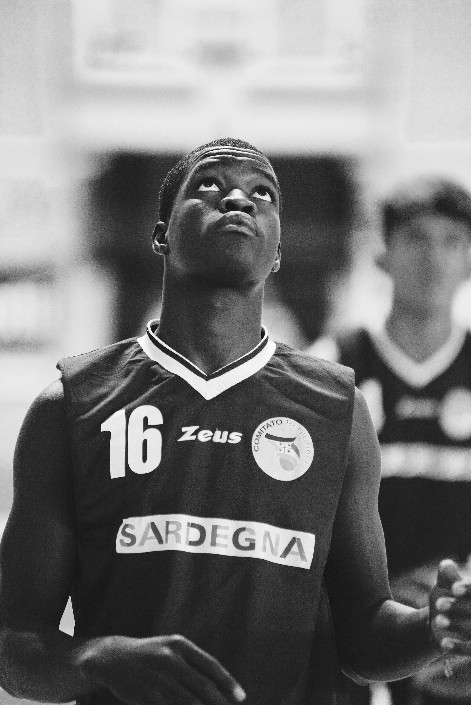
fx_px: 3923
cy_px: 352
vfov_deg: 10.3
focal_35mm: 200
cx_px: 236
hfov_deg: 6.9
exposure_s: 1/800
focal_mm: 200
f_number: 2.8
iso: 6400
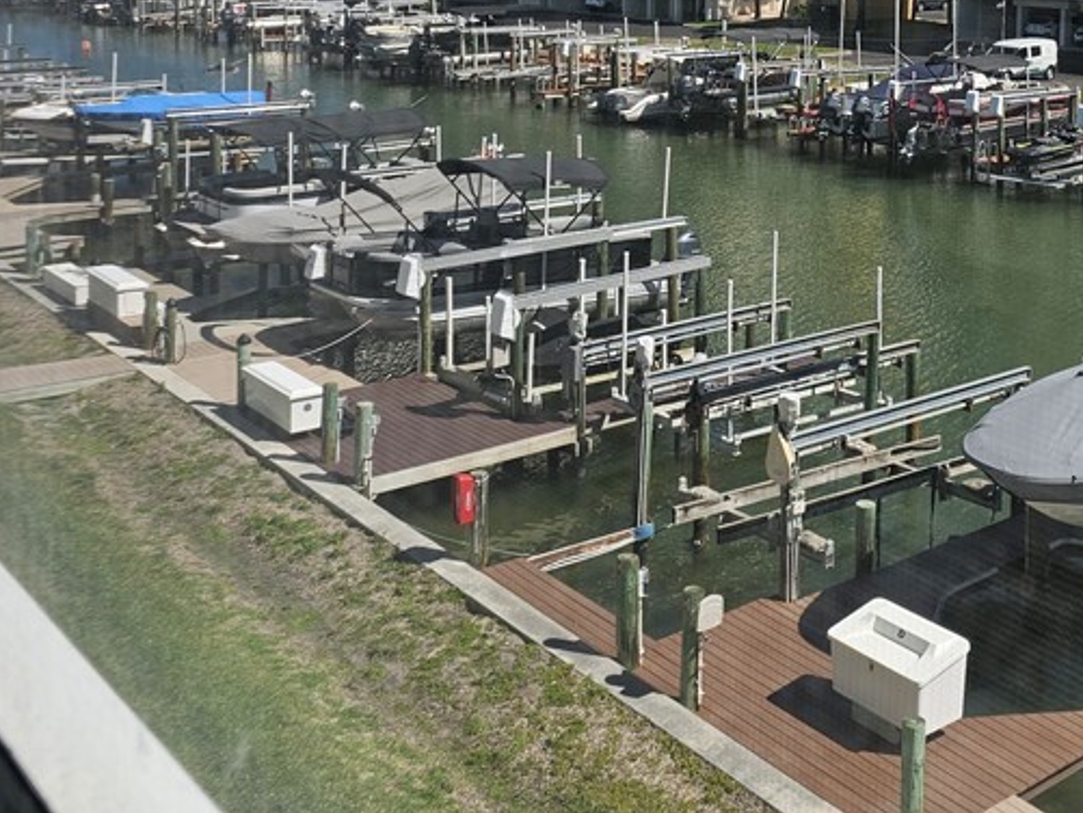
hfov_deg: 39.7
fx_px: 1471
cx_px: 757
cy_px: 4
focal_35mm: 47
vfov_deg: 29.0
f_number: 1.7
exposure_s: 1/654
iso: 10
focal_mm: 6.3
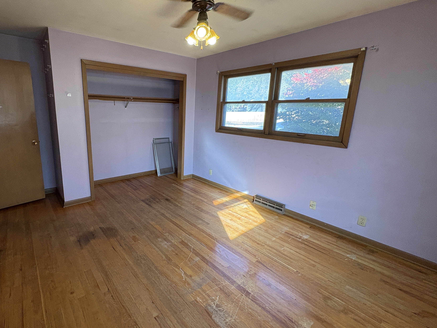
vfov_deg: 74.7
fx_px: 215
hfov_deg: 89.7
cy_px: 155
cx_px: 172
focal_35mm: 17
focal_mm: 2.22
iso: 200
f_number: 2.2
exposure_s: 1/120
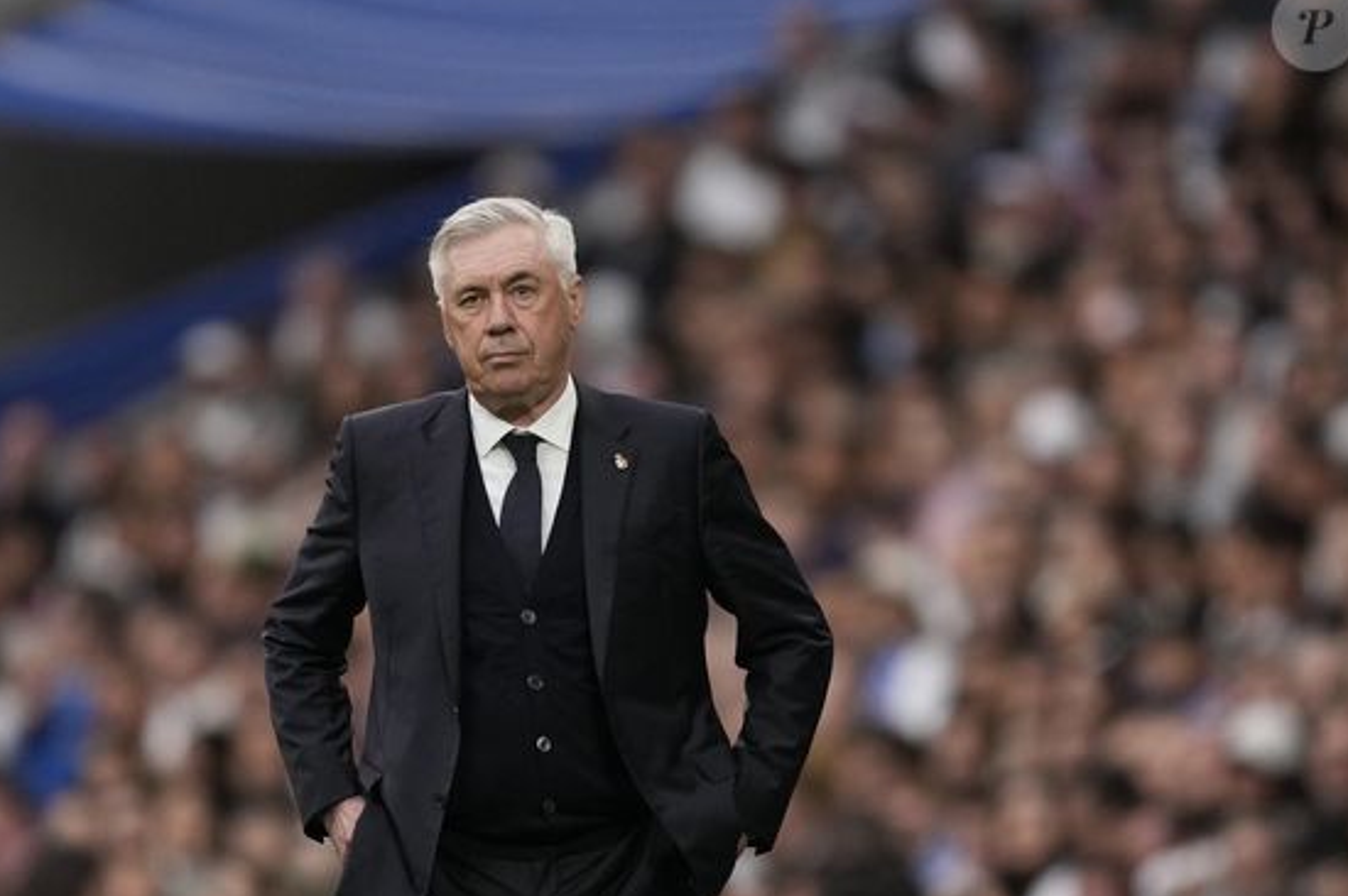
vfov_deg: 3.3
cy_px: 443
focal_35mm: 422
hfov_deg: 4.9
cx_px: 662
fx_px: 15791
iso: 2000
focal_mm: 400
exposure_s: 1/3200
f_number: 2.8
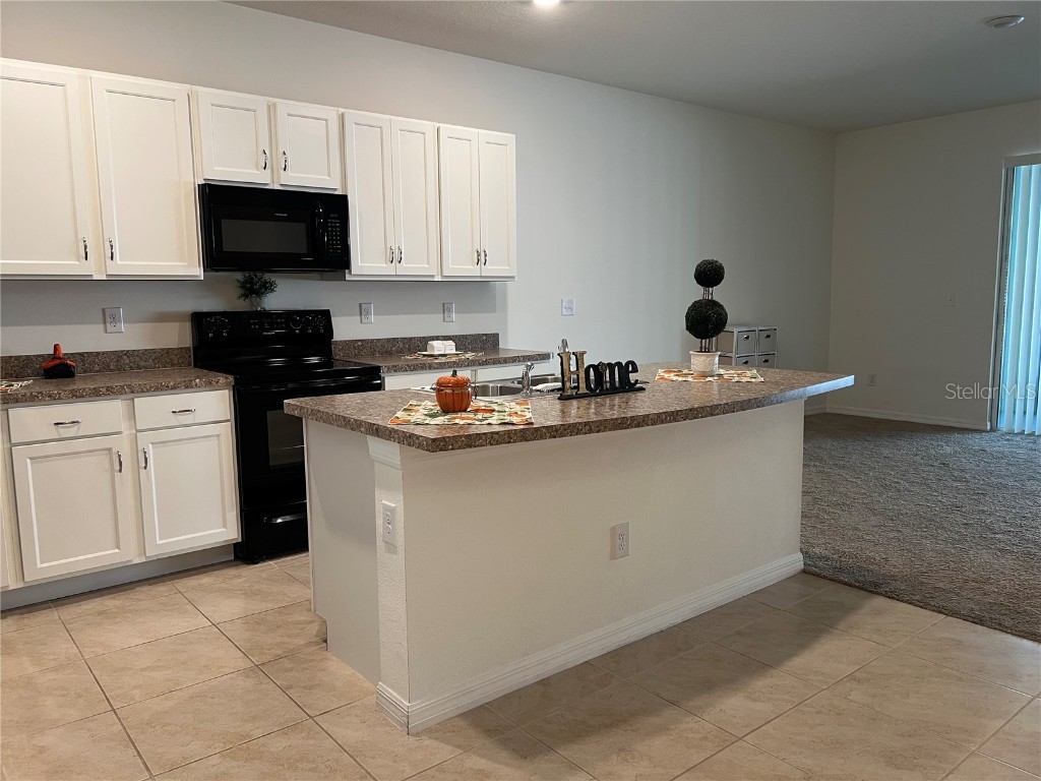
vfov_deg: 53.1
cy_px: 390
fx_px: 782
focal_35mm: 26
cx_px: 520
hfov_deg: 67.3
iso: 100
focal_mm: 5.7
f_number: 1.5
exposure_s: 1/60
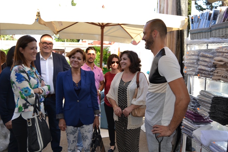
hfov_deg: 55.8
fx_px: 215
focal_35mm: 34
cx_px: 114
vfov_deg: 38.9
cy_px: 77
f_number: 4
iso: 100
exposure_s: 1/125
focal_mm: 22
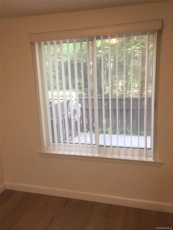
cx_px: 86
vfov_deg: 61.7
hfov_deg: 48.2
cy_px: 115
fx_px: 193
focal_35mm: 29
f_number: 2.2
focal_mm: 4.15
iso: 32
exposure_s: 1/30
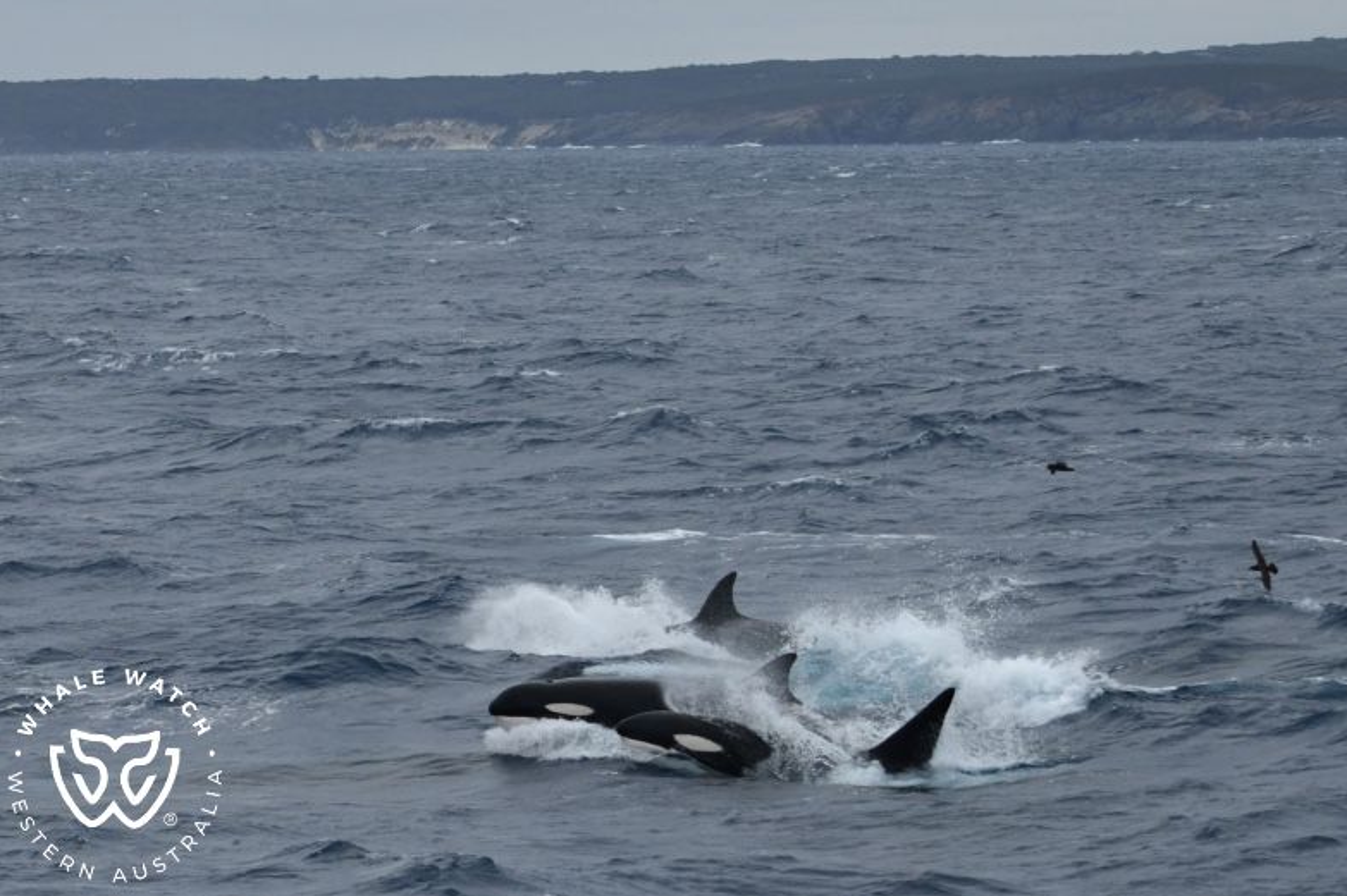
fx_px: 5160
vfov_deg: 9.9
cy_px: 445
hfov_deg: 14.9
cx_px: 686
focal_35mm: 138
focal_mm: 135
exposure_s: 1/8000
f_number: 5.6
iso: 900
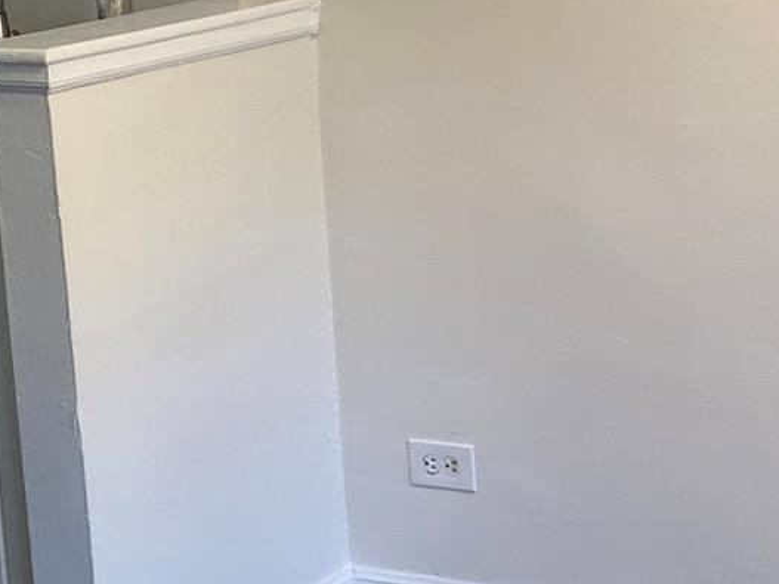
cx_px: 392
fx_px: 2272
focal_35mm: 101
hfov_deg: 19.5
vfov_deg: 14.6
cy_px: 160
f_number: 1.8
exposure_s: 1/120
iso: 100
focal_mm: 4.25
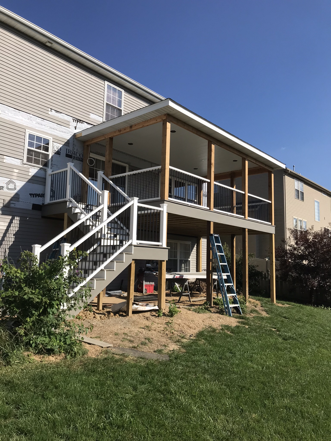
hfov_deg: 49.7
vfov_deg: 63.4
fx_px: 357
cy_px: 220
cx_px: 166
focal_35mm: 28
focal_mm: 3.99
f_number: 1.8
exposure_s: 1/2817
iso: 20
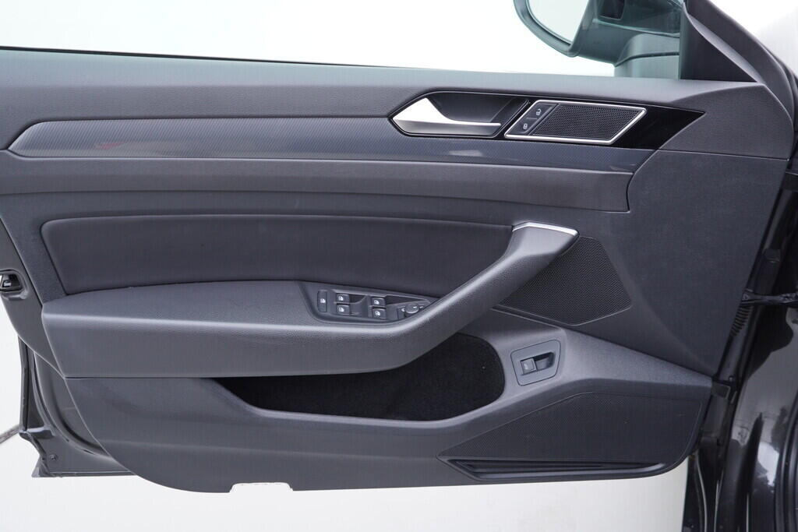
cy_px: 266
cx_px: 399
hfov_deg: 53.1
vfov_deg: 36.9
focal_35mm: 36
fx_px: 798
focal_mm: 24
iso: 160
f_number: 2.8
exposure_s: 1/40
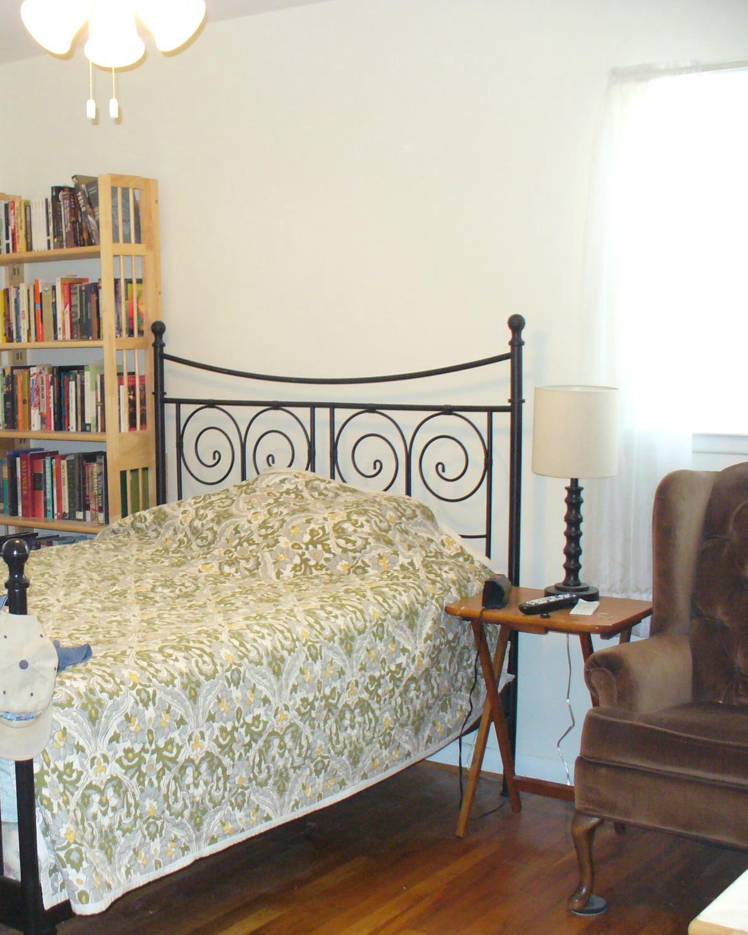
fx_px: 1355
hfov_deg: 30.4
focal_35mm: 49
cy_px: 472
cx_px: 196
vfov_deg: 38.0
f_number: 2.8
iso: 200
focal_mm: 6.1
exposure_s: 1/30
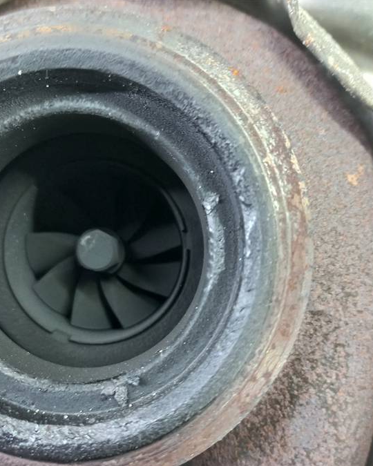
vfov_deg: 49.0
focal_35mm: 37
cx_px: 151
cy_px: 263
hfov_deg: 40.0
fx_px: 511
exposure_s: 1/25
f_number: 1.8
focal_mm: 4.6
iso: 320
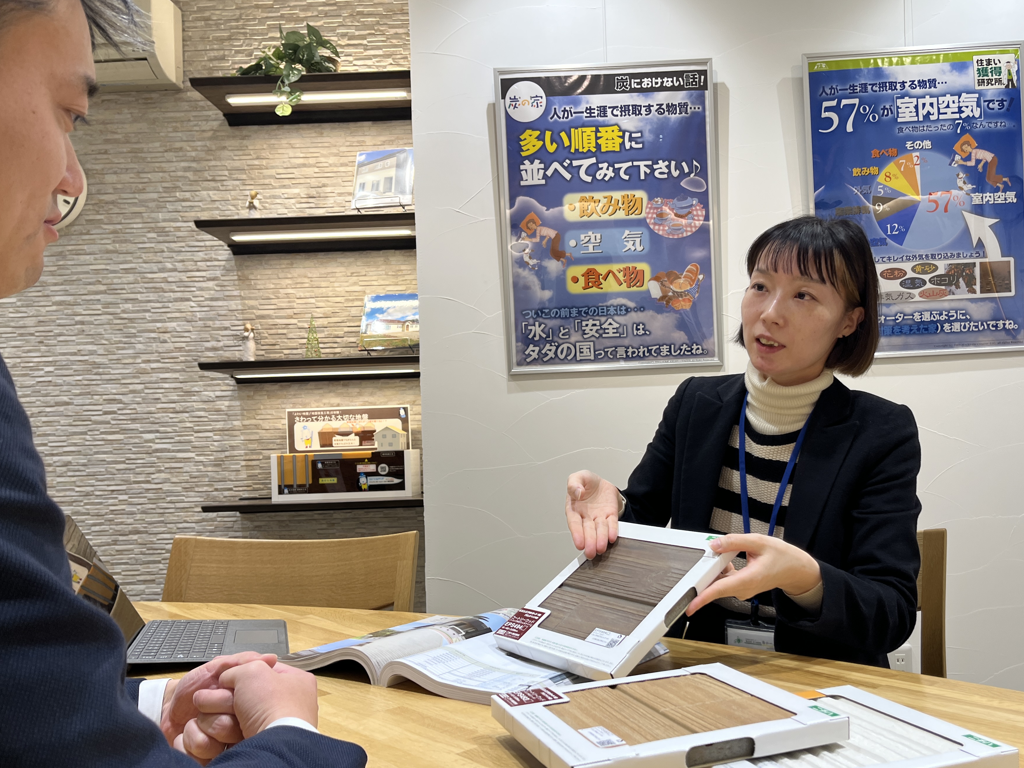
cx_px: 589
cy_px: 427
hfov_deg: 59.7
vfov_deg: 46.7
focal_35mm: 30
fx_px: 888
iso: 32
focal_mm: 5.1
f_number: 1.6
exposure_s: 1/100
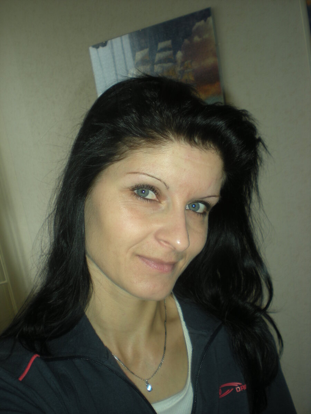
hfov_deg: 37.7
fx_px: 455
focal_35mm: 38
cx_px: 156
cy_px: 207
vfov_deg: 49.0
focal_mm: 6.3
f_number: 3.1
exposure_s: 1/30
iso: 64
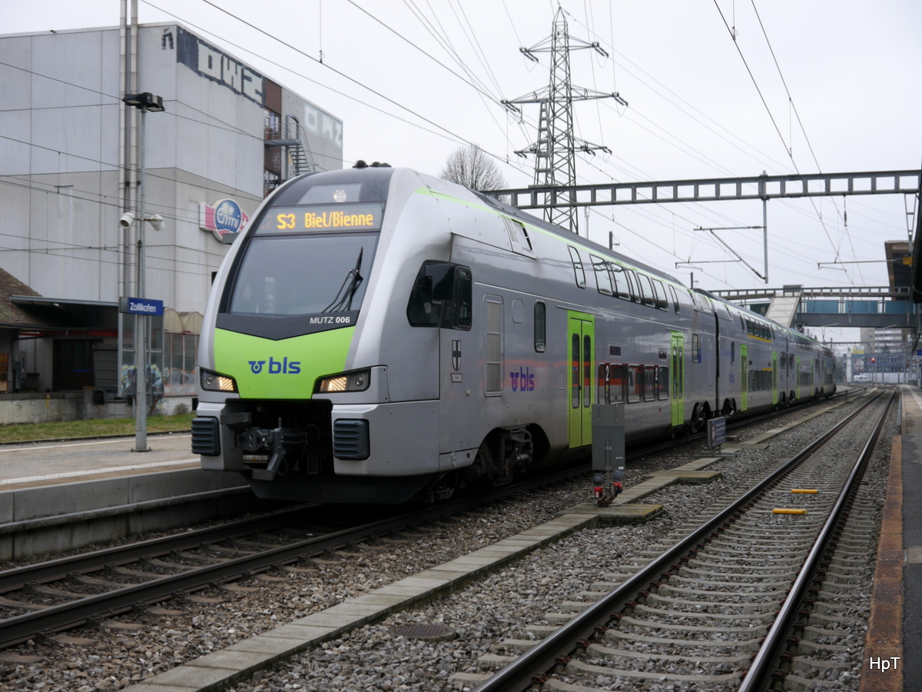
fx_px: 1332
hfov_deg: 38.2
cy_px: 346
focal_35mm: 50
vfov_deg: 29.1
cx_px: 461
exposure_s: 1/100
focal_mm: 25
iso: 160
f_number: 4.6
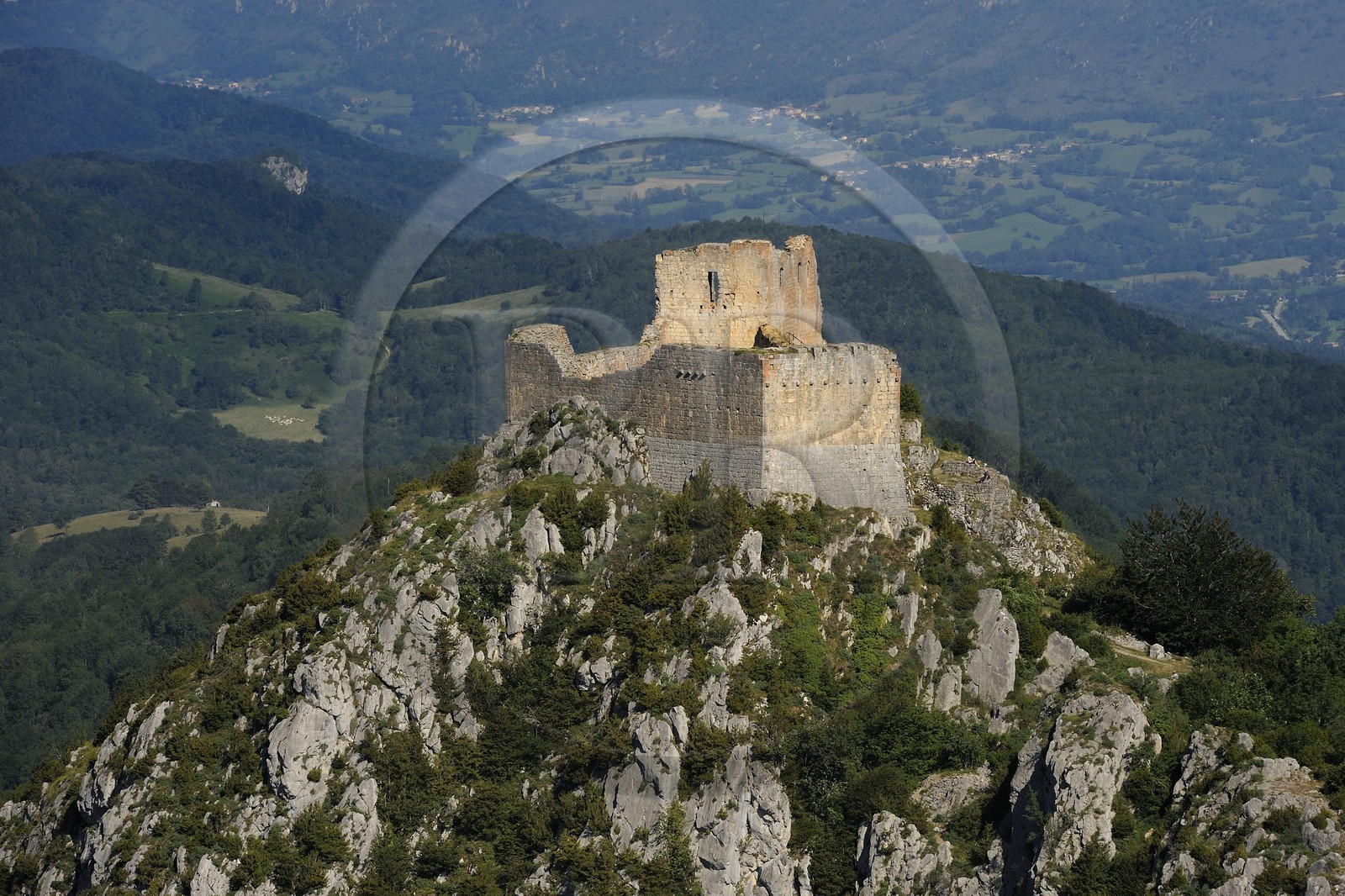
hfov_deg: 10.3
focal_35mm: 200
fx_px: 7470
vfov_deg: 6.9
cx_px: 672
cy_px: 448
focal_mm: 200
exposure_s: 1/1000
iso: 400
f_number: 9
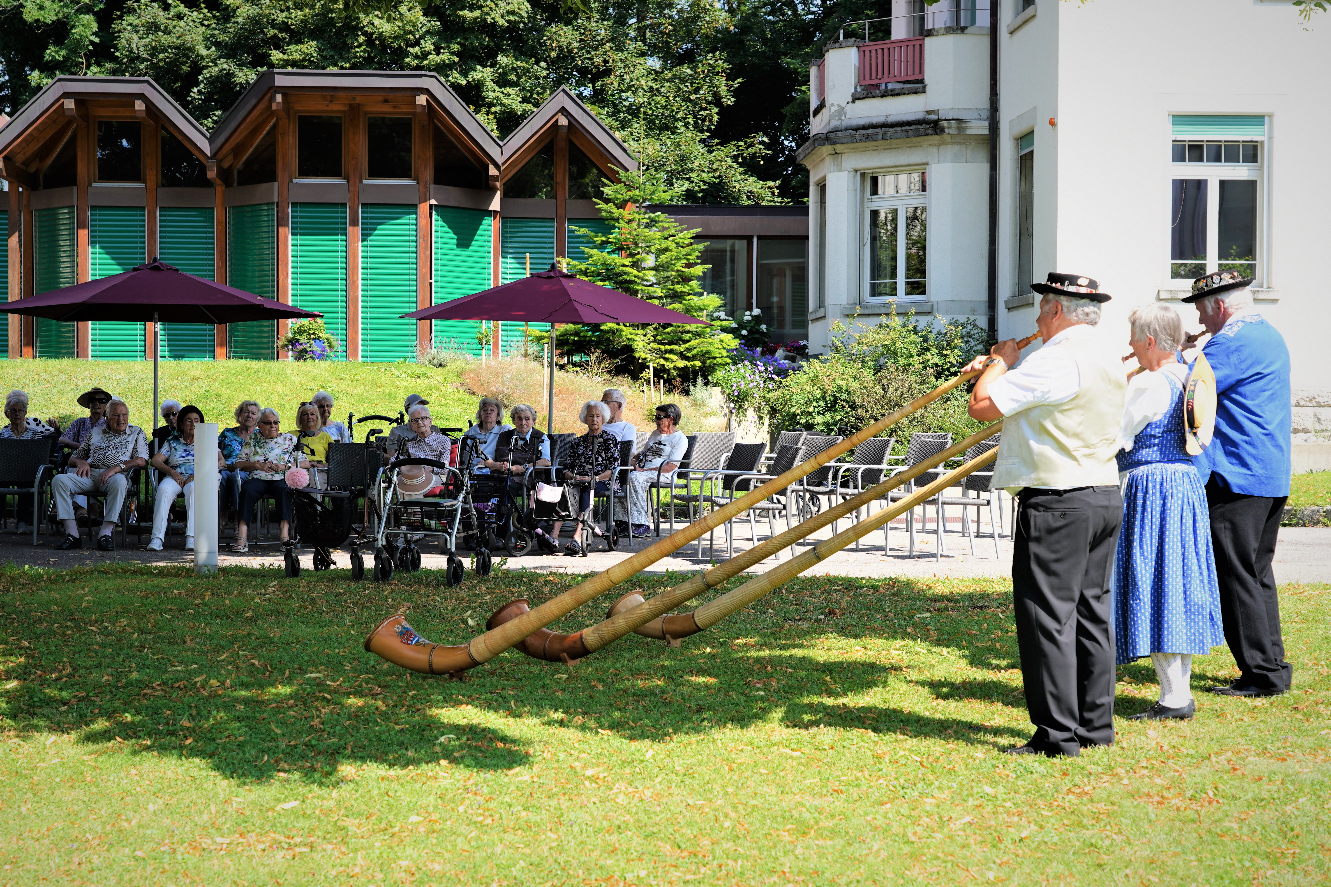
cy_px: 447
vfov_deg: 22.6
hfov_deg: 33.4
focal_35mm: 60
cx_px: 657
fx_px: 2218
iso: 100
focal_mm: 59
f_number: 6.3
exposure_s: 1/160
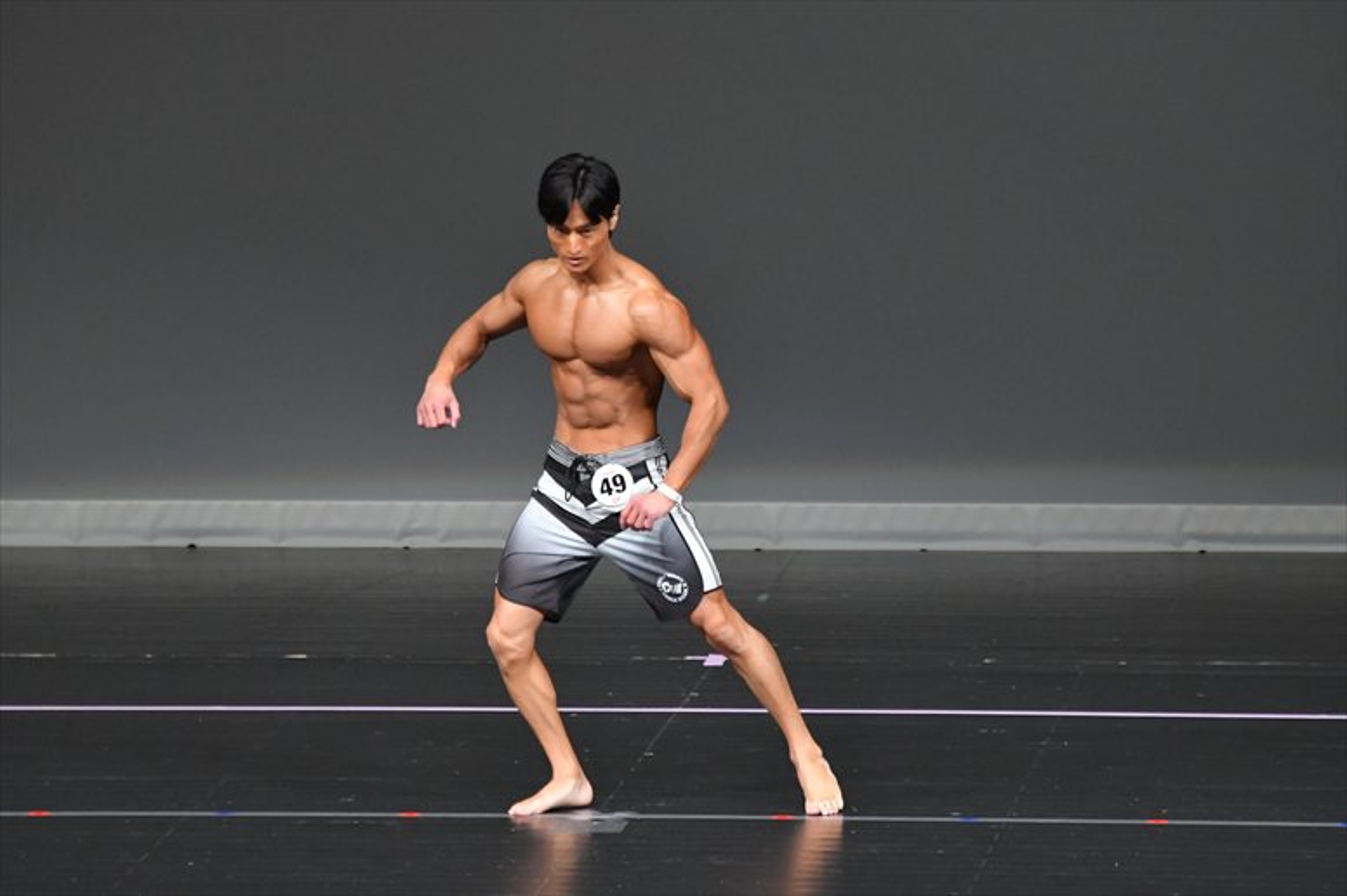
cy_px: 448
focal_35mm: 315
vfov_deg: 4.4
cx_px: 674
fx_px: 11781
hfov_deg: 6.5
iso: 4000
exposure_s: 1/400
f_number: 5.6
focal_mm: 210
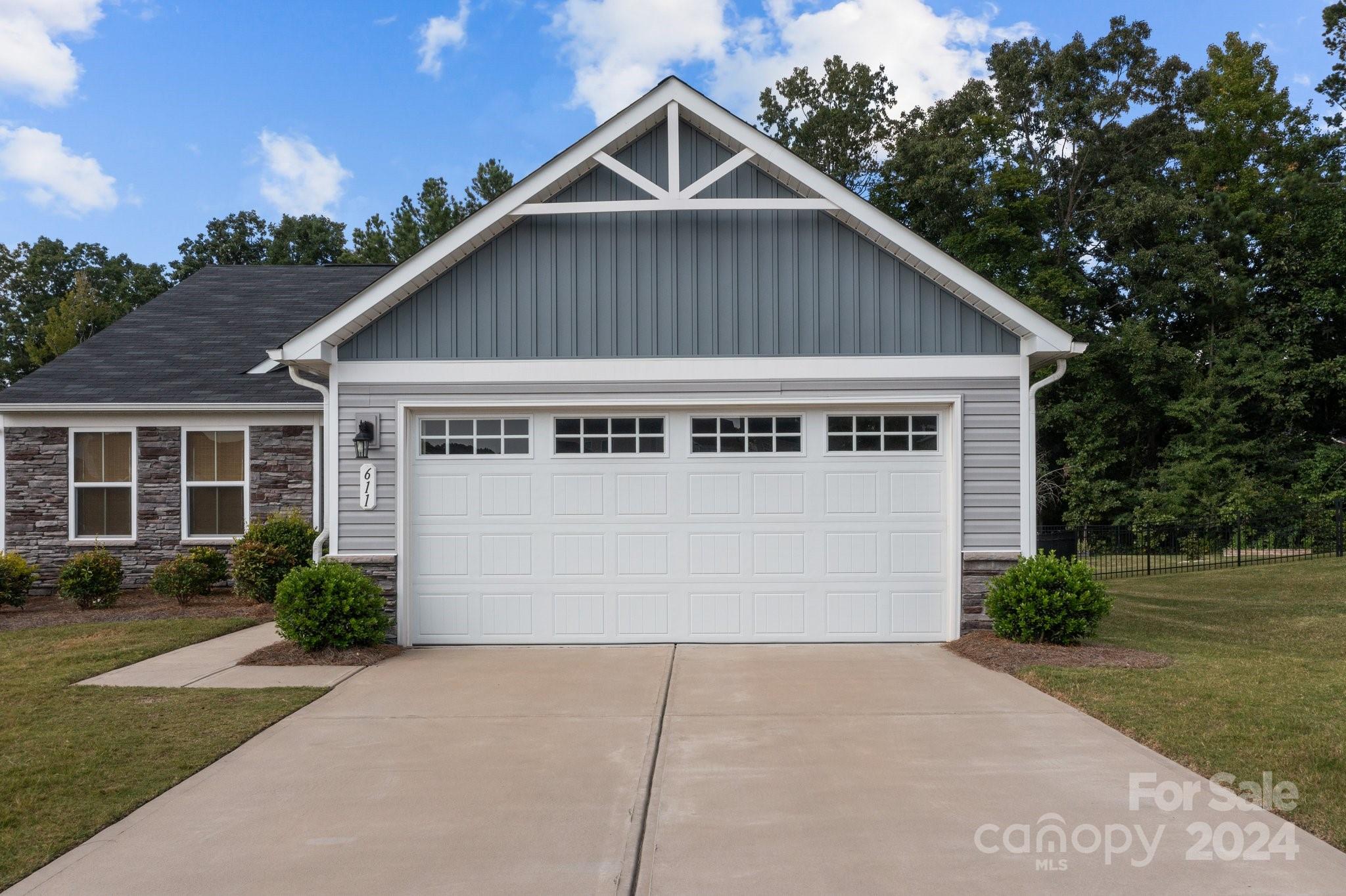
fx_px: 1046
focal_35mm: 28
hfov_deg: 65.5
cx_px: 673
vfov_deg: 46.4
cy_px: 448
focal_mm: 10.26
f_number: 6.3
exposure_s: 1/500
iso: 100
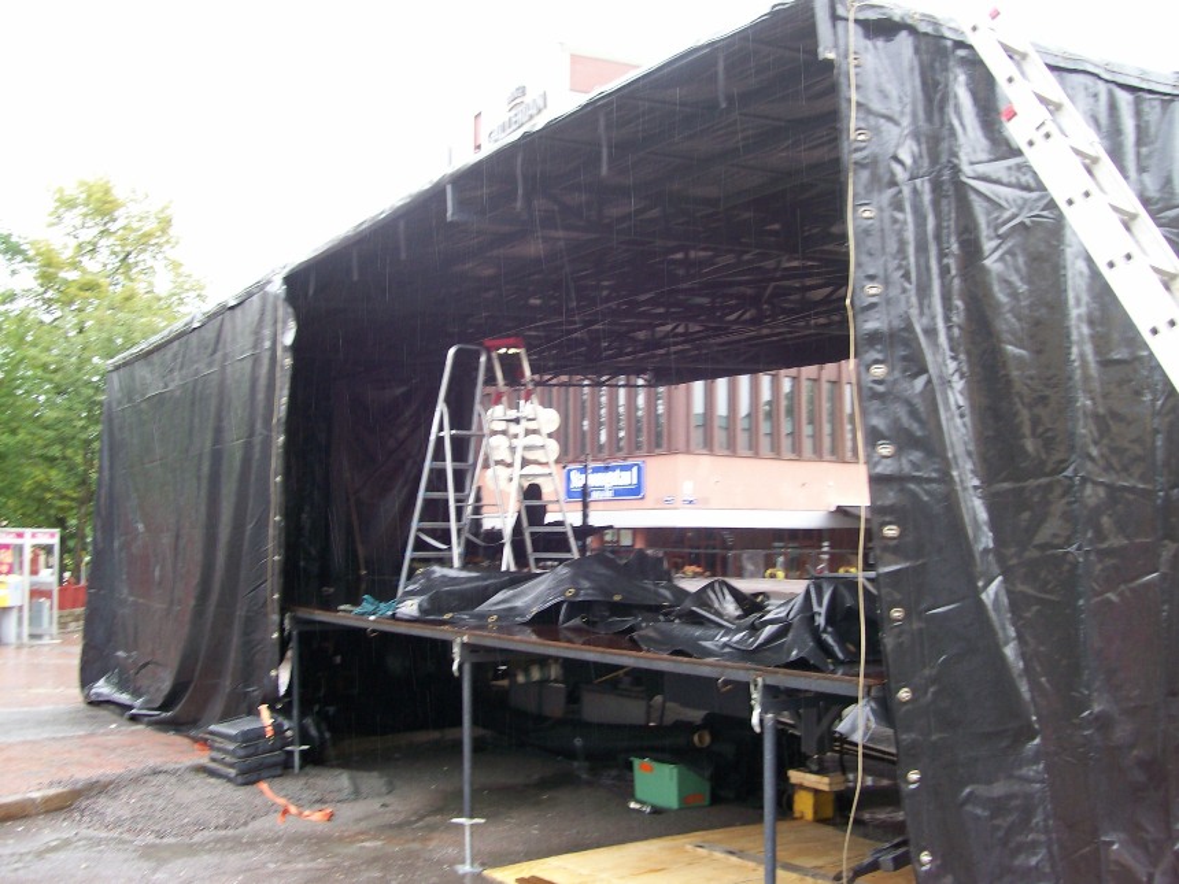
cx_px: 590
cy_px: 442
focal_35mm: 36
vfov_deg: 39.7
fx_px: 1226
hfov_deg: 51.4
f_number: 2.7
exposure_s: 1/64
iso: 80
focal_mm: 6
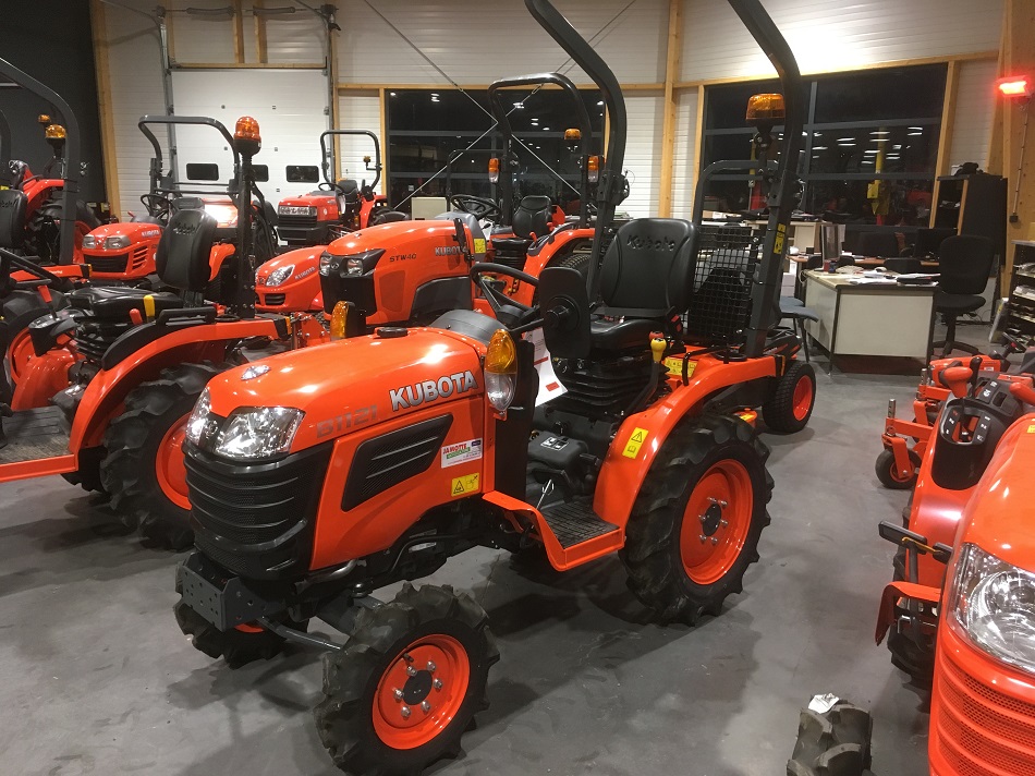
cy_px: 388
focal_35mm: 29
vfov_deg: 48.2
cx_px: 518
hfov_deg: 61.7
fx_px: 867
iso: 160
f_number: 2.2
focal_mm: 4.15
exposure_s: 1/33
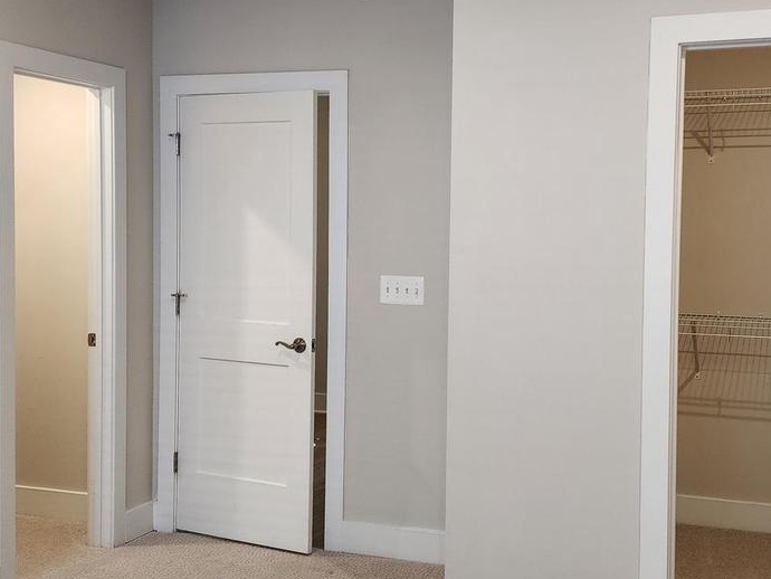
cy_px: 257
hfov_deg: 39.6
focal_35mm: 48
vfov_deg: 30.3
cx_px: 428
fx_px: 1069
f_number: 1.8
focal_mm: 6.4
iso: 200
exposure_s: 1/120
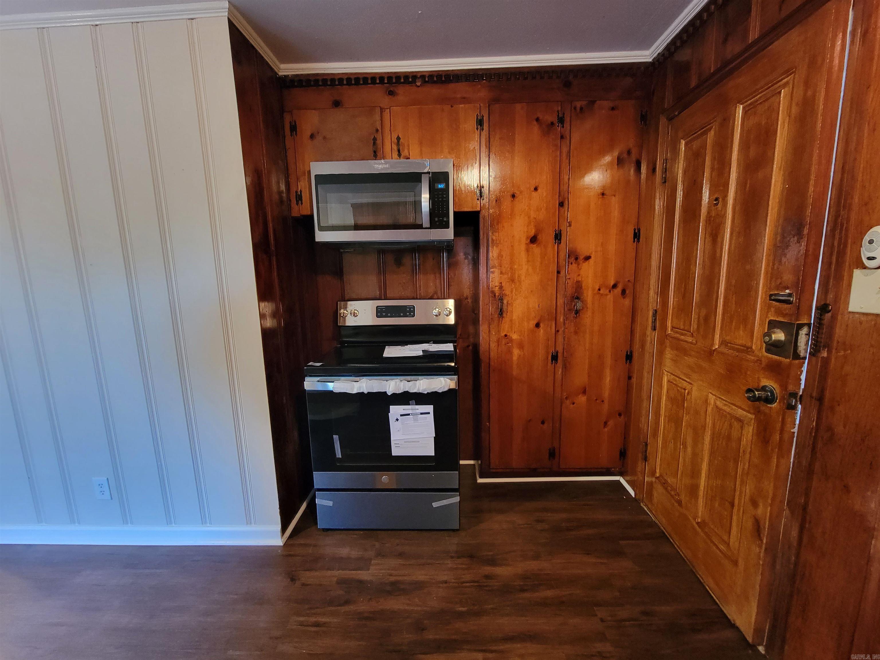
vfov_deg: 89.9
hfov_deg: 106.2
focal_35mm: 13
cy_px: 330
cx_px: 440
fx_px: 330
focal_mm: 2.2
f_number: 2.2
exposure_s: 1/24
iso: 640
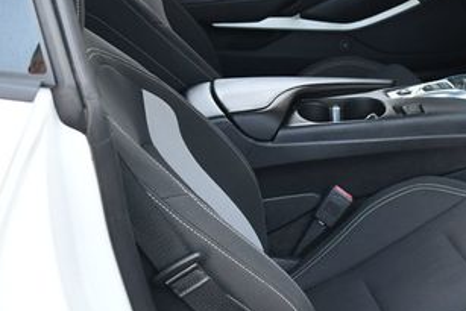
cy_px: 134
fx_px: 971
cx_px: 425
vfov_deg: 18.2
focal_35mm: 75
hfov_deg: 26.1
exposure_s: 1/250
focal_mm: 18
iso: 800
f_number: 3.5
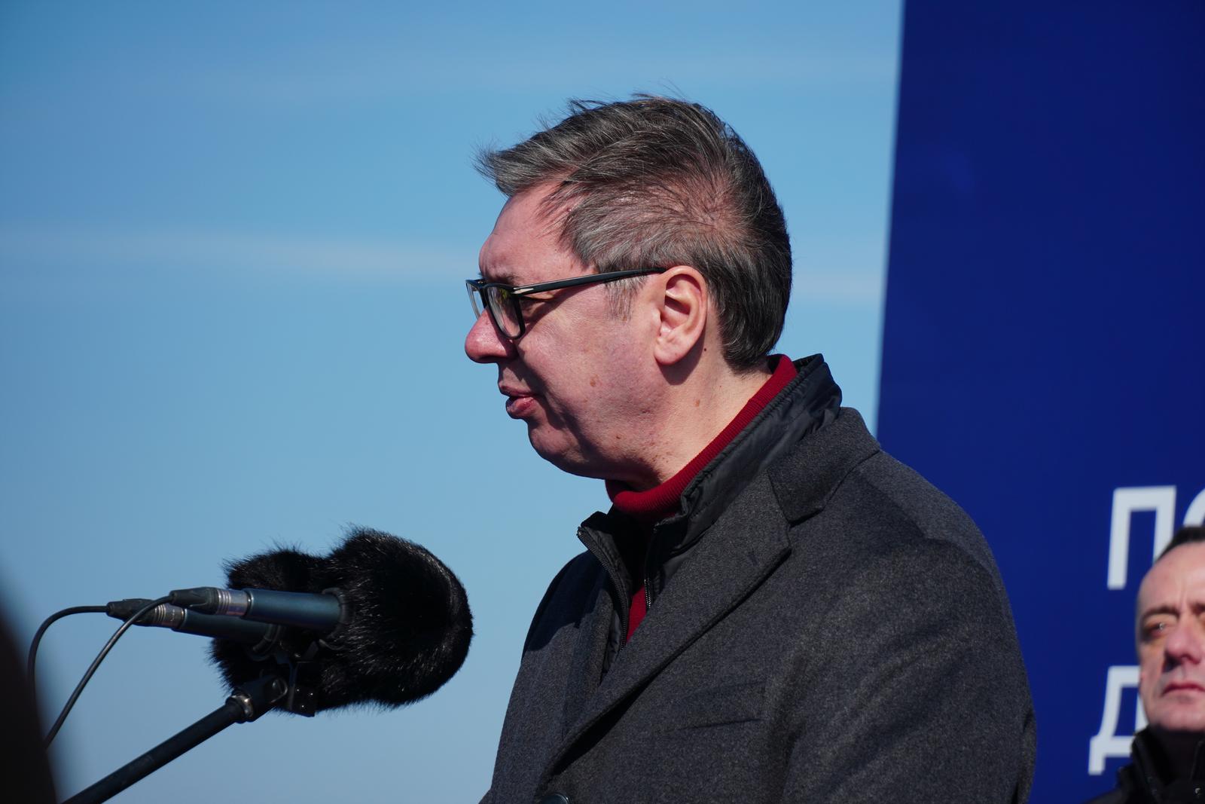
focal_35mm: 202
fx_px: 6778
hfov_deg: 10.2
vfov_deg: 6.8
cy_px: 402
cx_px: 602
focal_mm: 135
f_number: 5.6
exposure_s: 1/800
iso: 100
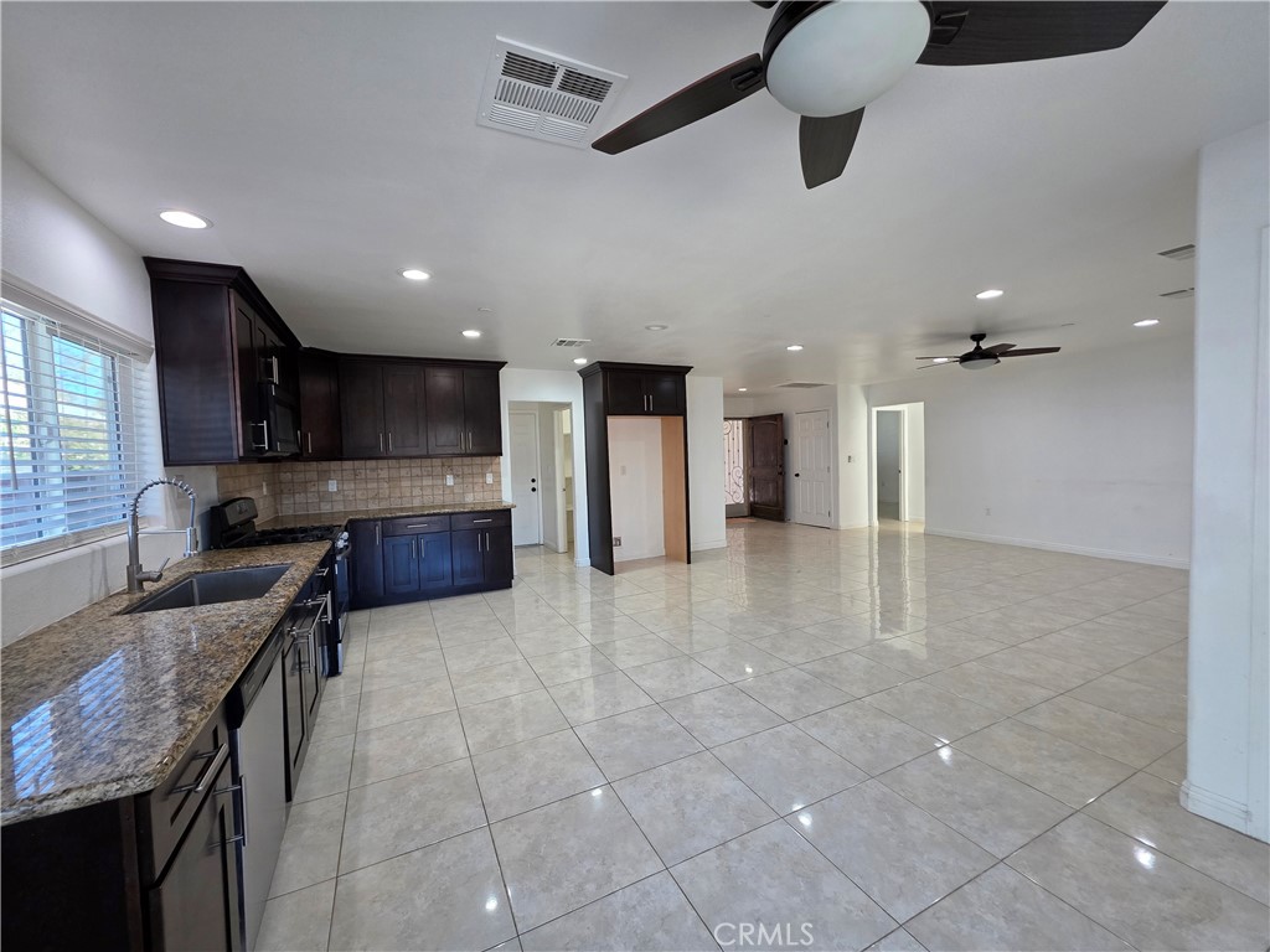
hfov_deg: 106.2
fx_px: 477
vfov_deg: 89.9
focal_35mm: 13
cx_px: 635
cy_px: 476
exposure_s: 1/120
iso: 200
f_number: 1.9
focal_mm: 2.2
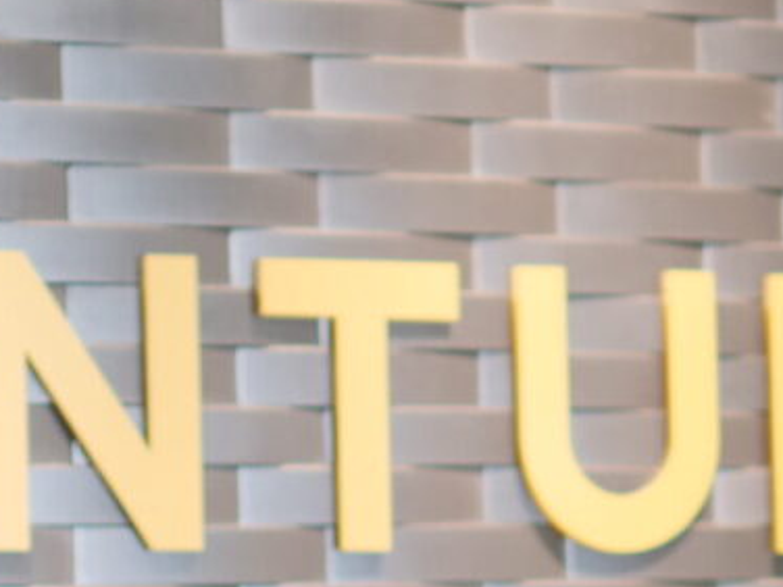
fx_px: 4818
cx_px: 69
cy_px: 556
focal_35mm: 213
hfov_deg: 9.3
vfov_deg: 7.0
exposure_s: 1/60
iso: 320
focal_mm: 25
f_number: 1.4
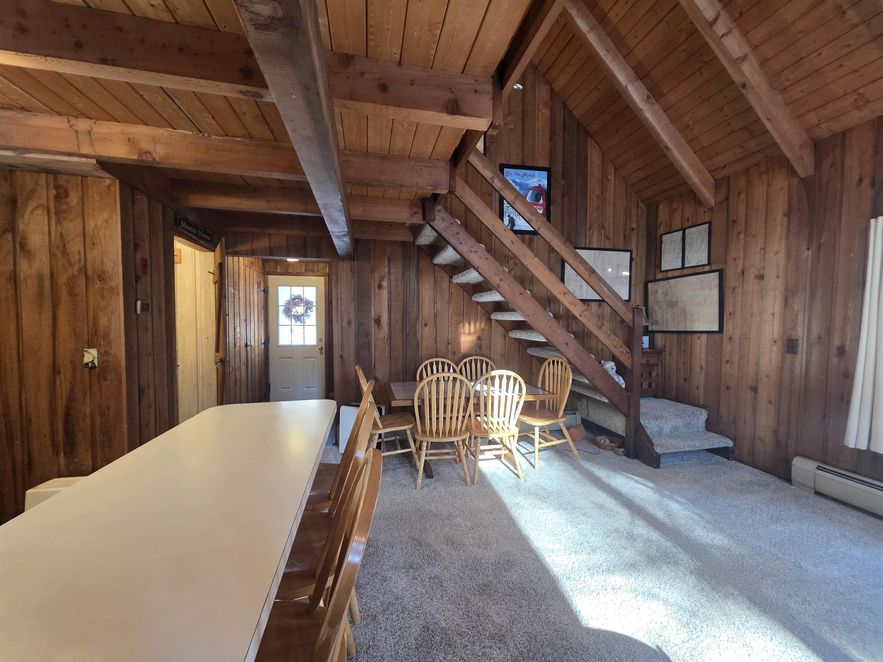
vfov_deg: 89.9
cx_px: 442
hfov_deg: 106.2
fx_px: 332
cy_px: 331
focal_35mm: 13
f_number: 1.9
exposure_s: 1/60
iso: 400
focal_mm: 2.2
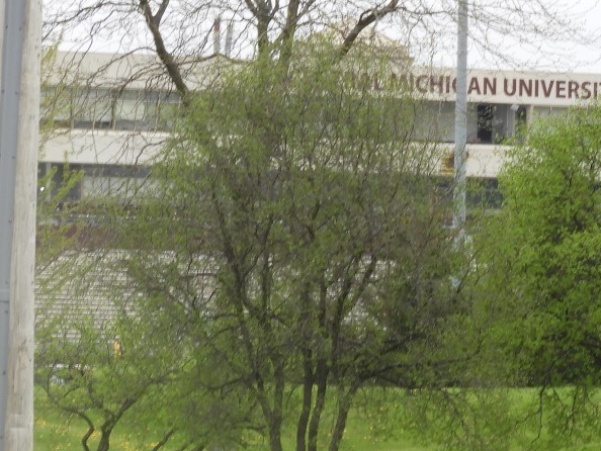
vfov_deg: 3.6
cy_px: 227
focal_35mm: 412
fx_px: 7156
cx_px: 436
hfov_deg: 4.8
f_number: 5.2
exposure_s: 1/125
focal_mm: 30.5
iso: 100
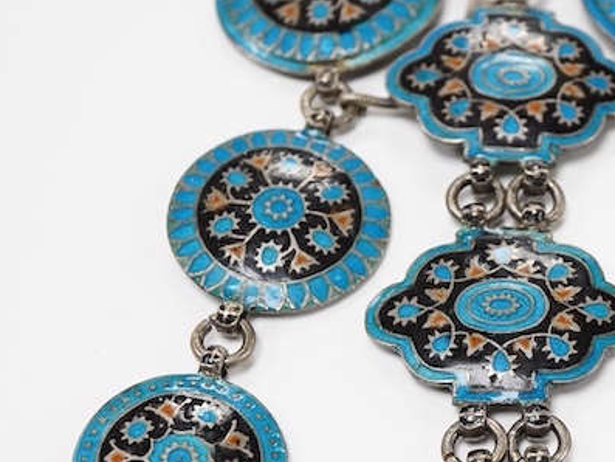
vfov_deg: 15.0
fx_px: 1742
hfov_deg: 19.7
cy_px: 364
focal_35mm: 98
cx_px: 531
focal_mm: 30
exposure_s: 1/125
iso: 1250
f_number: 9
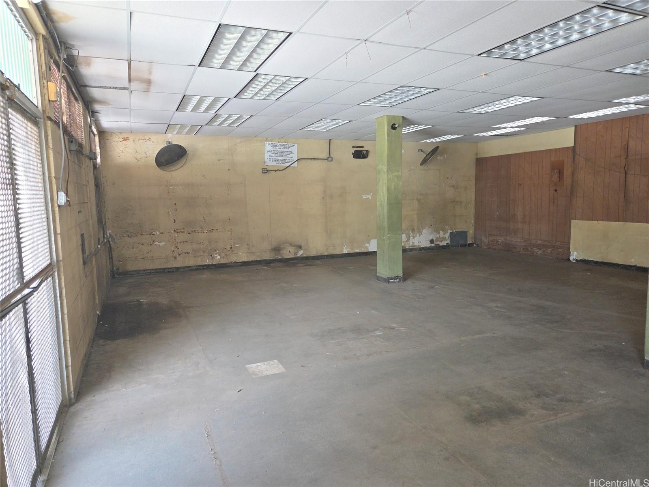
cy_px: 244
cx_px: 324
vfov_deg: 58.9
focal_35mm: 23
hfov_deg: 73.9
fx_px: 431
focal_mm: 5.4
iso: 100
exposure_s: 1/30
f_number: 1.8
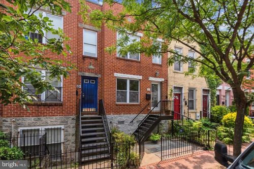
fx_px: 113
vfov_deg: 73.7
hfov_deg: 96.8
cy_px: 84
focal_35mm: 16
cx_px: 127
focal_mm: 16
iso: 200
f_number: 8
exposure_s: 1/400
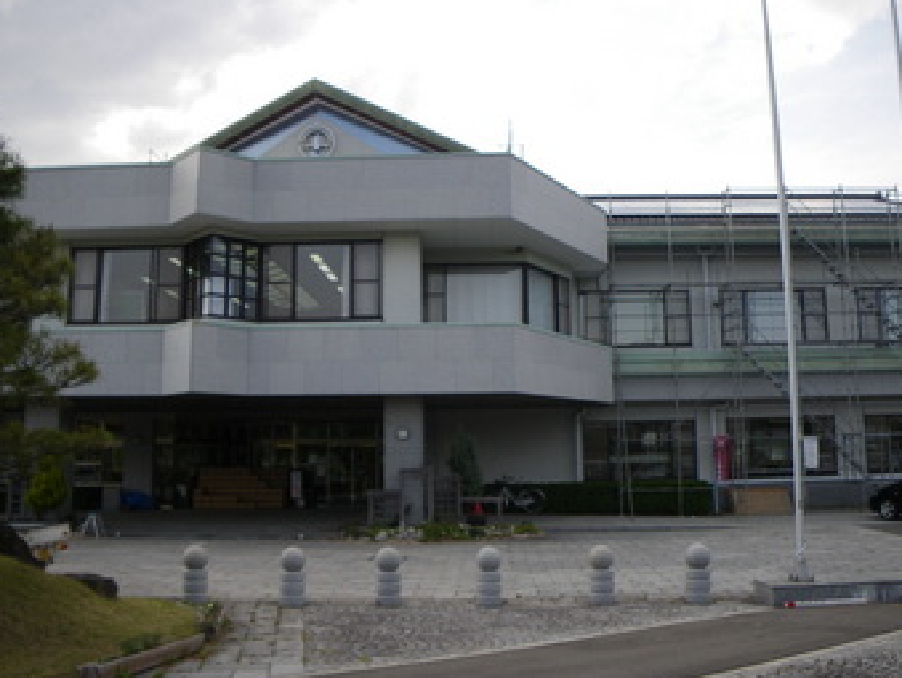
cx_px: 450
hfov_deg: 55.3
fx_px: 861
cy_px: 322
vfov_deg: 43.0
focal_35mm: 33
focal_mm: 5
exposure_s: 1/160
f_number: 3.5
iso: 50
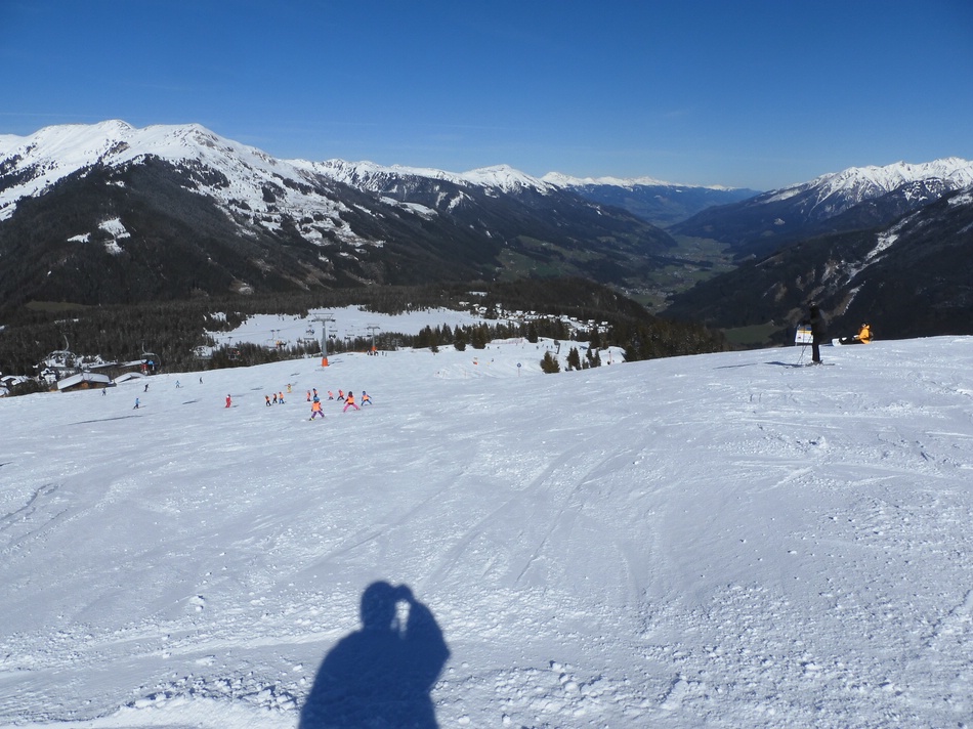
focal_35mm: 24
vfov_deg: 56.8
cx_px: 486
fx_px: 674
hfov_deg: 71.6
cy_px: 364
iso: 100
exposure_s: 1/1600
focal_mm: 4.3
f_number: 5.6
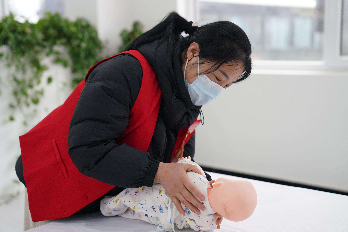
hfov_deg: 34.5
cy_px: 116
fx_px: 561
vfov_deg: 23.4
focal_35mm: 58
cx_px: 174
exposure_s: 1/160
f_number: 2.8
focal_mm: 58
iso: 1600
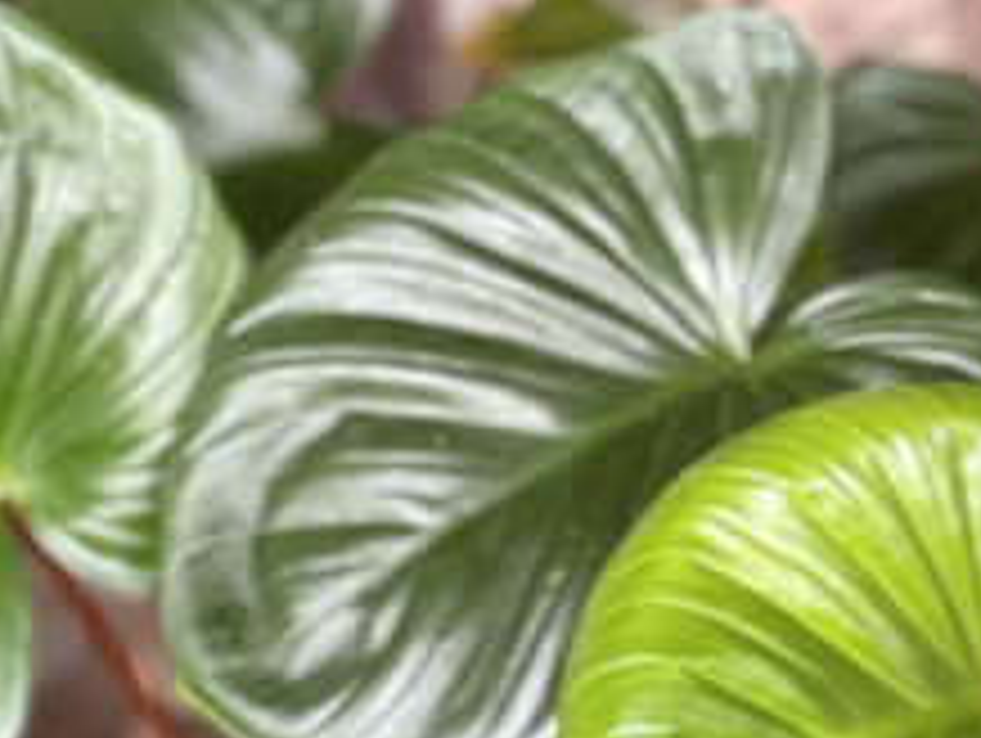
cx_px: 688
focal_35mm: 216
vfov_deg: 6.8
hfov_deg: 9.1
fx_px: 6128
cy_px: 1028
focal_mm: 9
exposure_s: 1/85
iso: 250
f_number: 2.8
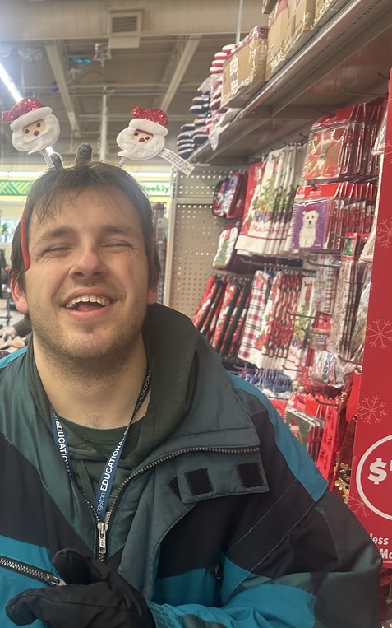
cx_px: -5
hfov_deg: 31.7
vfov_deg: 52.7
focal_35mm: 37
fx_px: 632
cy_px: 313
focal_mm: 5.7
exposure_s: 1/60
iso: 160
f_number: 1.5
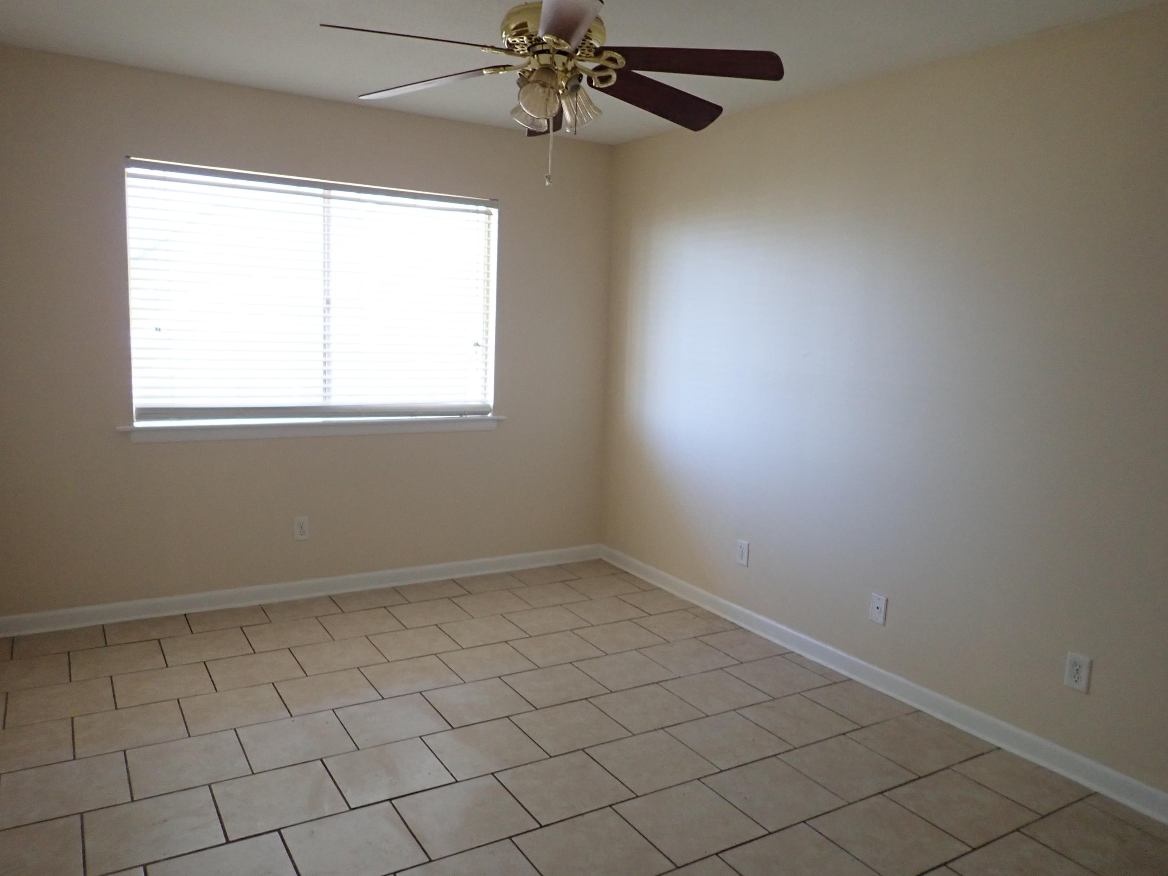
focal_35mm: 25
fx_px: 844
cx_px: 584
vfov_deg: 54.9
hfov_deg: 69.4
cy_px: 438
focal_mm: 4.5
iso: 400
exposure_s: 1/125
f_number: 2
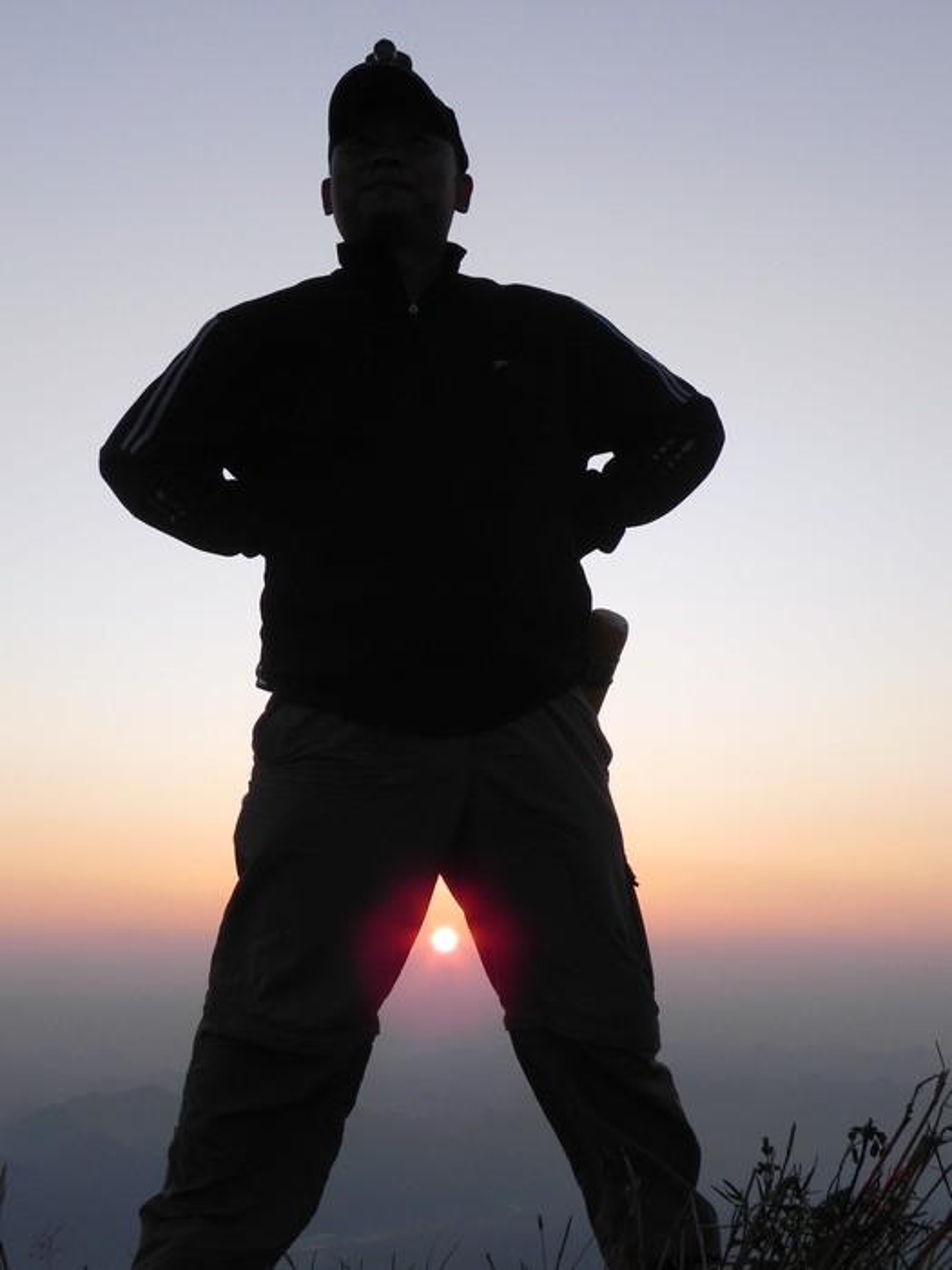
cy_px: 635
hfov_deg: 31.5
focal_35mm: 46
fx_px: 1687
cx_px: 476
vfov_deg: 41.2
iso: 160
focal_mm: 8.2
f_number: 5
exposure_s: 1/204
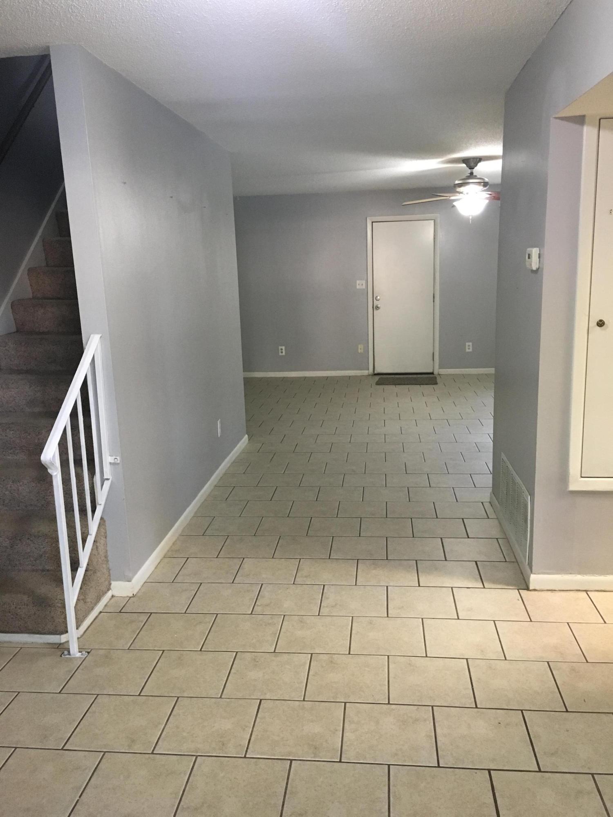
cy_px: 408
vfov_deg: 61.7
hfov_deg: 48.2
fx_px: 685
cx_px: 306
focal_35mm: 29
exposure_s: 1/30
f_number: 2.2
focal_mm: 4.15
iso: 160
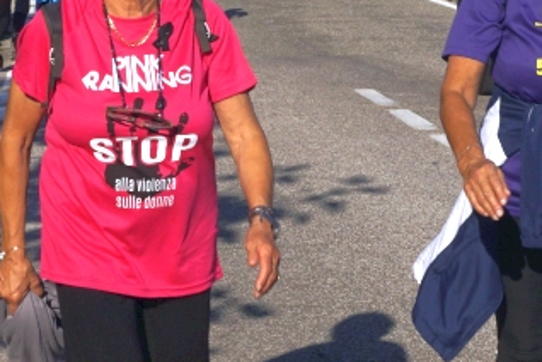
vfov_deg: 8.7
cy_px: 4
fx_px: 2364
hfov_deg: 13.0
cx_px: 418
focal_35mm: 157
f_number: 16
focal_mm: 26
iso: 100
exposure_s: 1/250
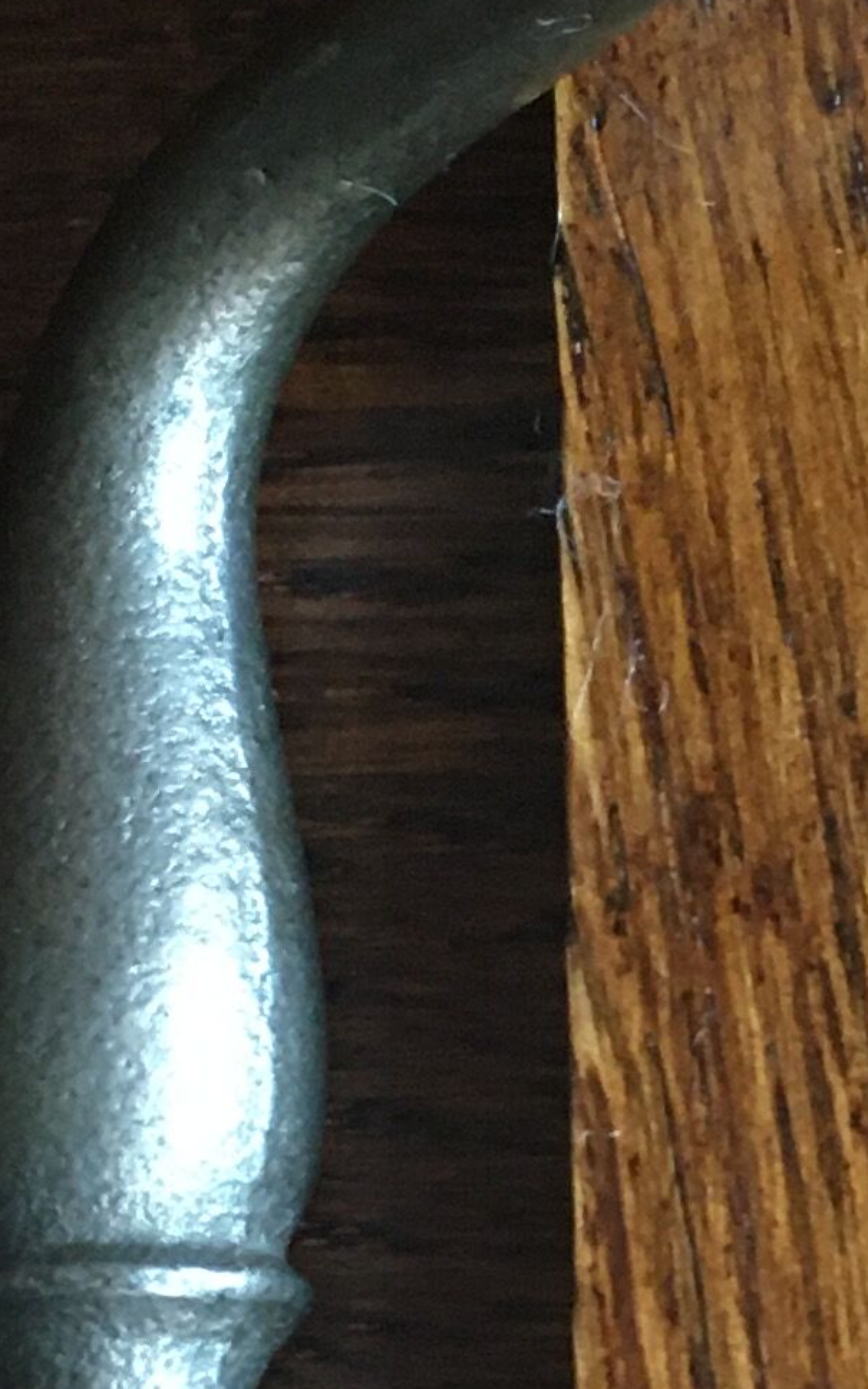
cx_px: 875
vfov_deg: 16.2
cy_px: 1129
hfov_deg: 10.2
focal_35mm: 128
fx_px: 4845
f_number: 2.2
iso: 200
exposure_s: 1/33
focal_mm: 4.15
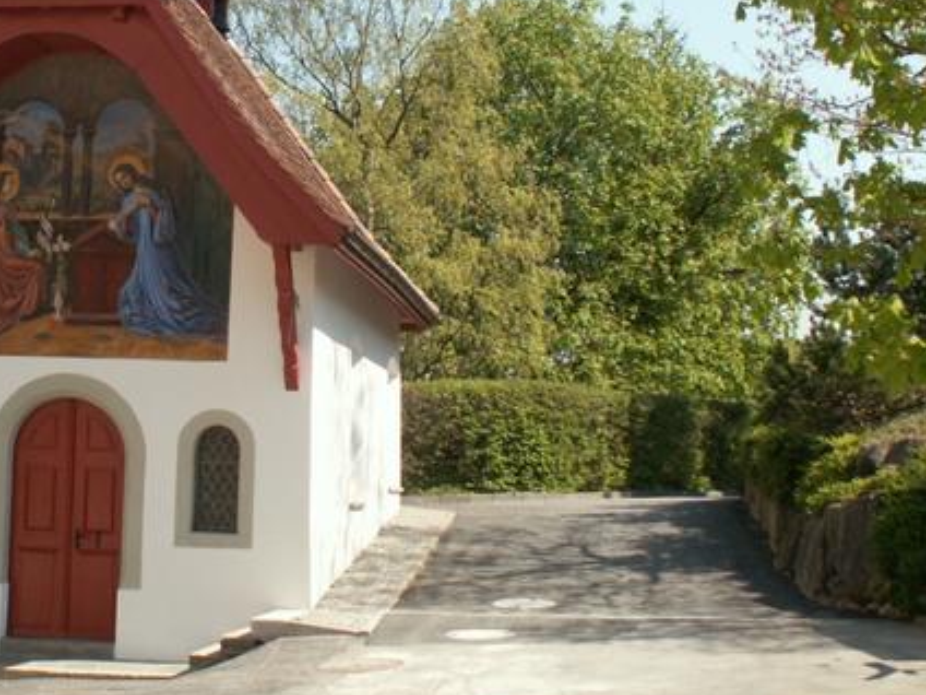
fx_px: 2060
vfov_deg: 19.1
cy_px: 269
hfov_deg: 25.1
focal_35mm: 77
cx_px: 264
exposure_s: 1/160
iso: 50
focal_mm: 8.53
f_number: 5.6
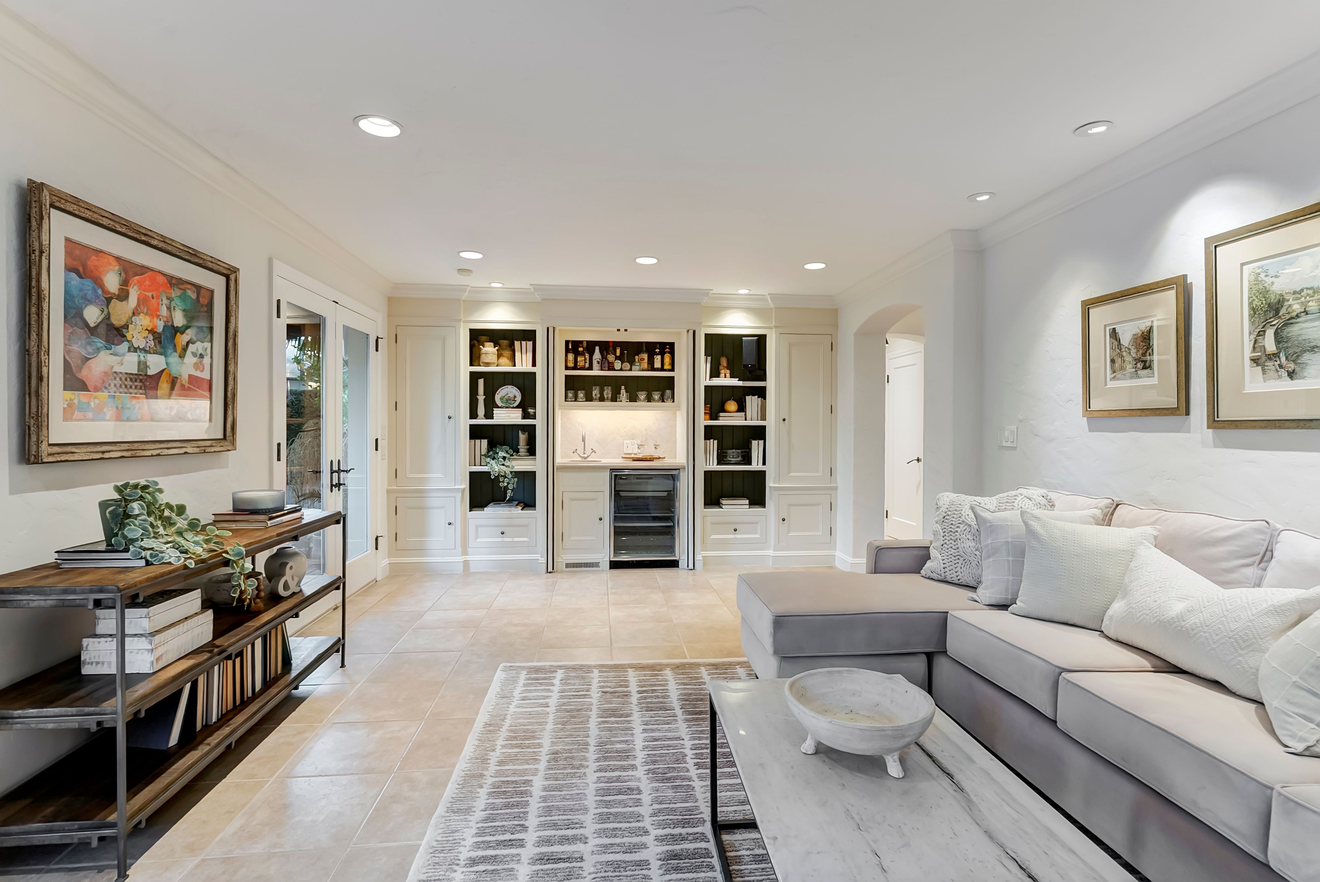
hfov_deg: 96.7
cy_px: 441
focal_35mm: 16
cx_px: 660
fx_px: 587
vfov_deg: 73.8
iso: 1000
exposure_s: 1/40
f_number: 8
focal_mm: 16
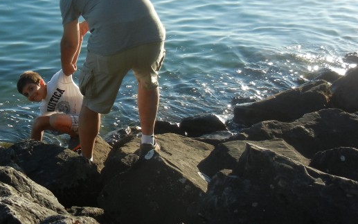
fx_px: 615
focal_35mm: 63
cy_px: 74
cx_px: 72
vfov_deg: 20.5
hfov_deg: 31.6
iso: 160
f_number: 3.5
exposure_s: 1/740
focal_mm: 5.4
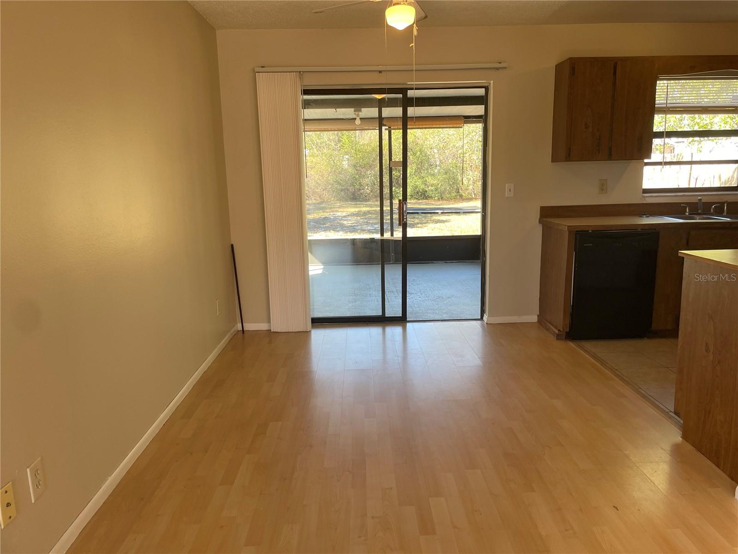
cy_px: 277
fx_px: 554
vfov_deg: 53.1
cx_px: 369
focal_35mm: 26
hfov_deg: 67.3
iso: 64
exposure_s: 1/121
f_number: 1.6
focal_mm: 4.2
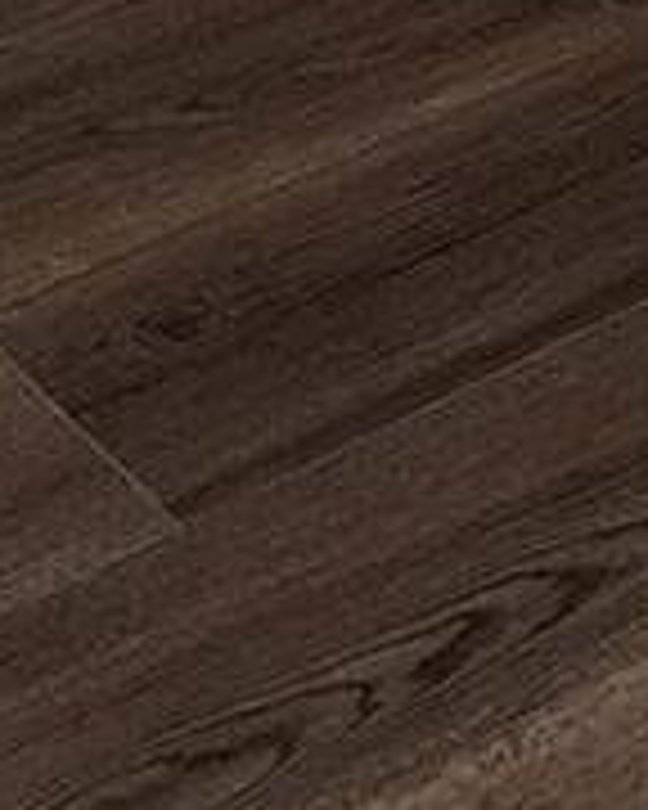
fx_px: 4603
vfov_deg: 8.1
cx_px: 1206
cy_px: -1886
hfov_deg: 7.8
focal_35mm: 192
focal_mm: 6.4
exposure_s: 1/120
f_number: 1.8
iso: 500
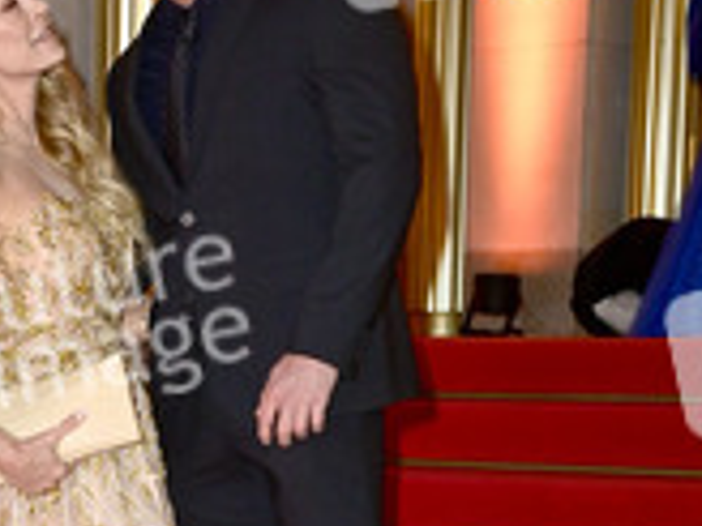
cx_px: 154
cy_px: 552
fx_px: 2616
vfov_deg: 11.4
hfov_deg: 15.2
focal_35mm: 129
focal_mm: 55
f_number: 5
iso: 2000
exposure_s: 1/60
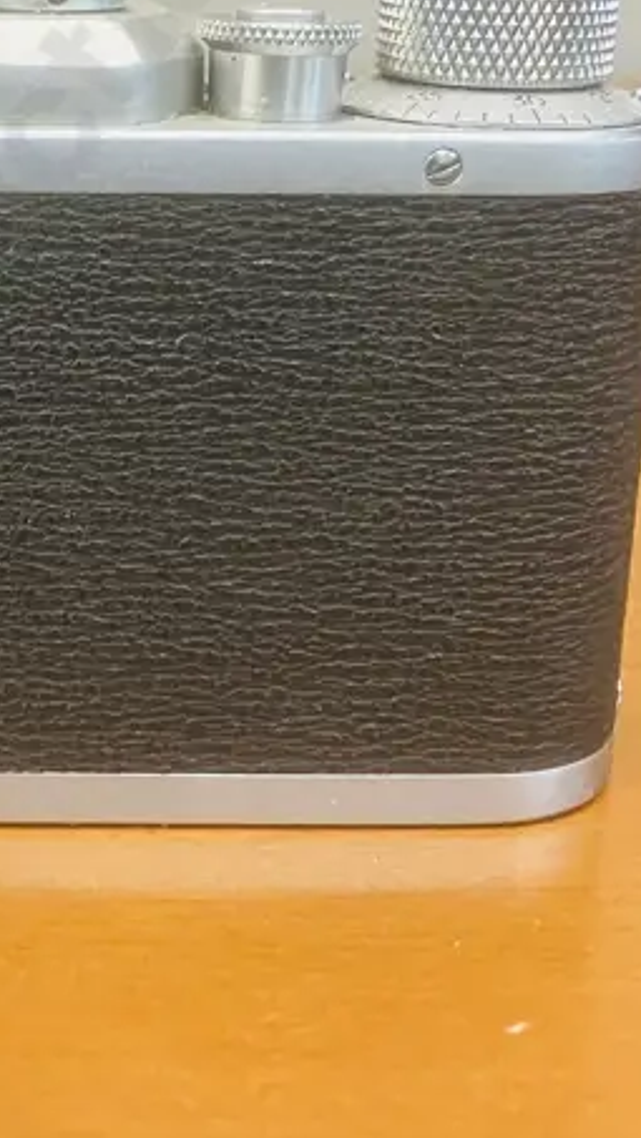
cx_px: -151
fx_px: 2084
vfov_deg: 30.4
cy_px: 402
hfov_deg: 16.7
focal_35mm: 69
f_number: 1.8
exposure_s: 1/50
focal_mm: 3.99
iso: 320
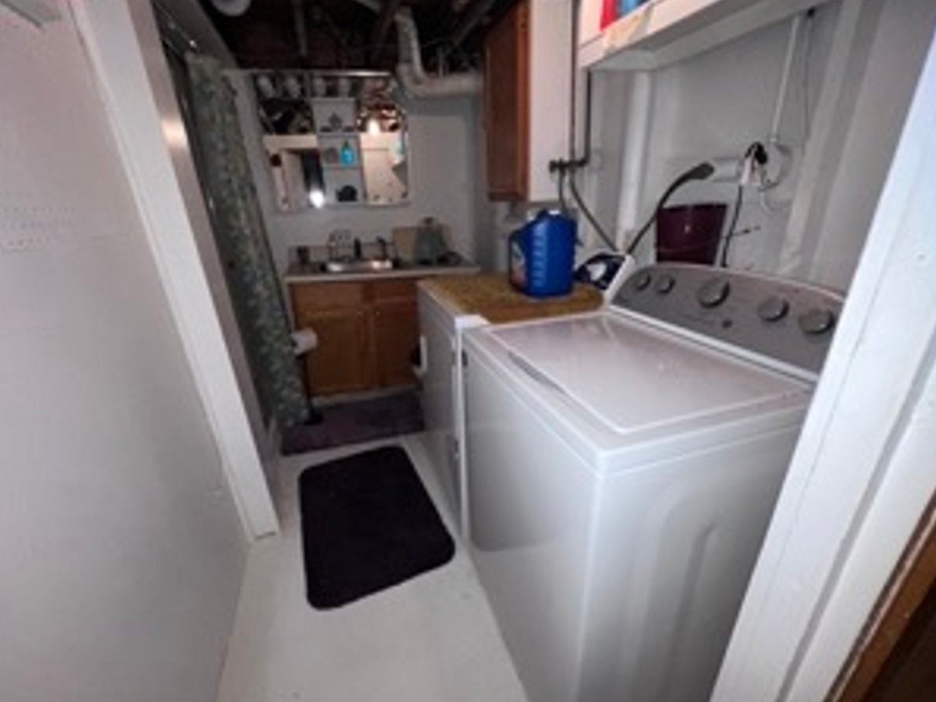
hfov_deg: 102.0
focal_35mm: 14
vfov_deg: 85.7
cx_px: 455
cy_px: 359
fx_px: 379
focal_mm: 1.57
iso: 100
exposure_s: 1/60
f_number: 1.8
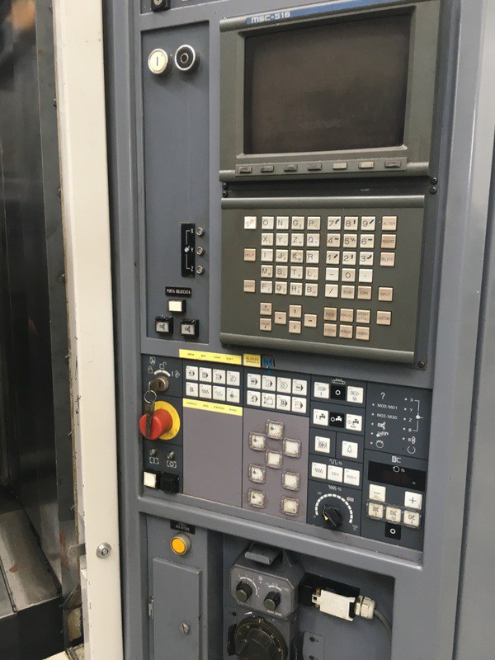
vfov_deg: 61.7
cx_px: 248
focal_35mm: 29
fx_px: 553
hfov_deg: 48.2
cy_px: 330
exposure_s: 1/33
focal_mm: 4.15
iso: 100
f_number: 2.2
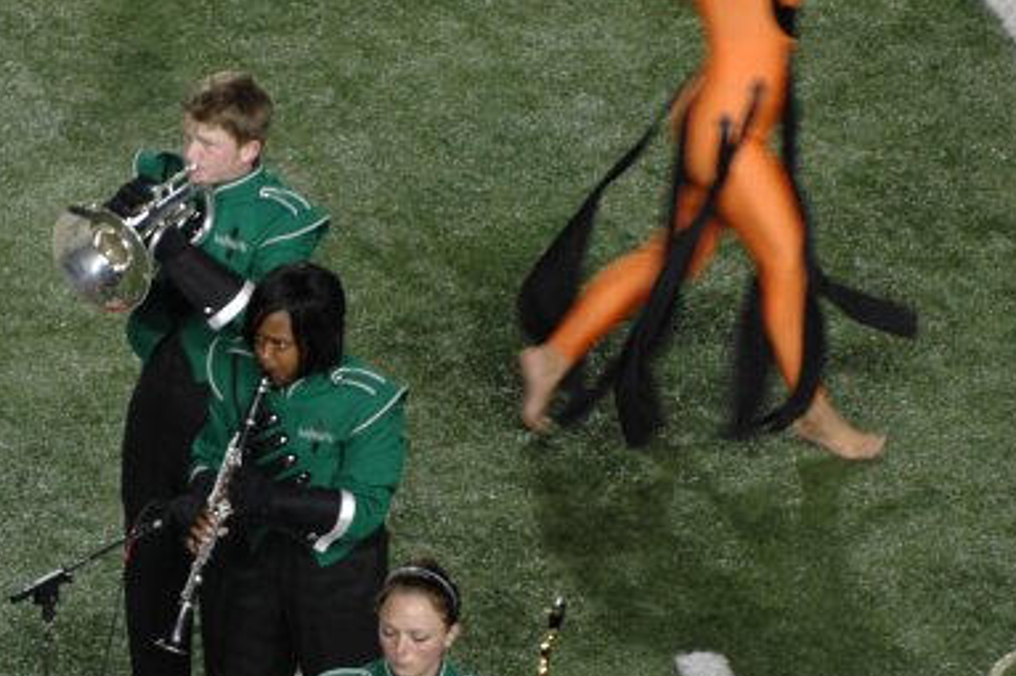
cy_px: 382
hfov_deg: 3.3
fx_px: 17687
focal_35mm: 627
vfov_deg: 2.2
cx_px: 225
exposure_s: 1/60
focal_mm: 200
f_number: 2.8
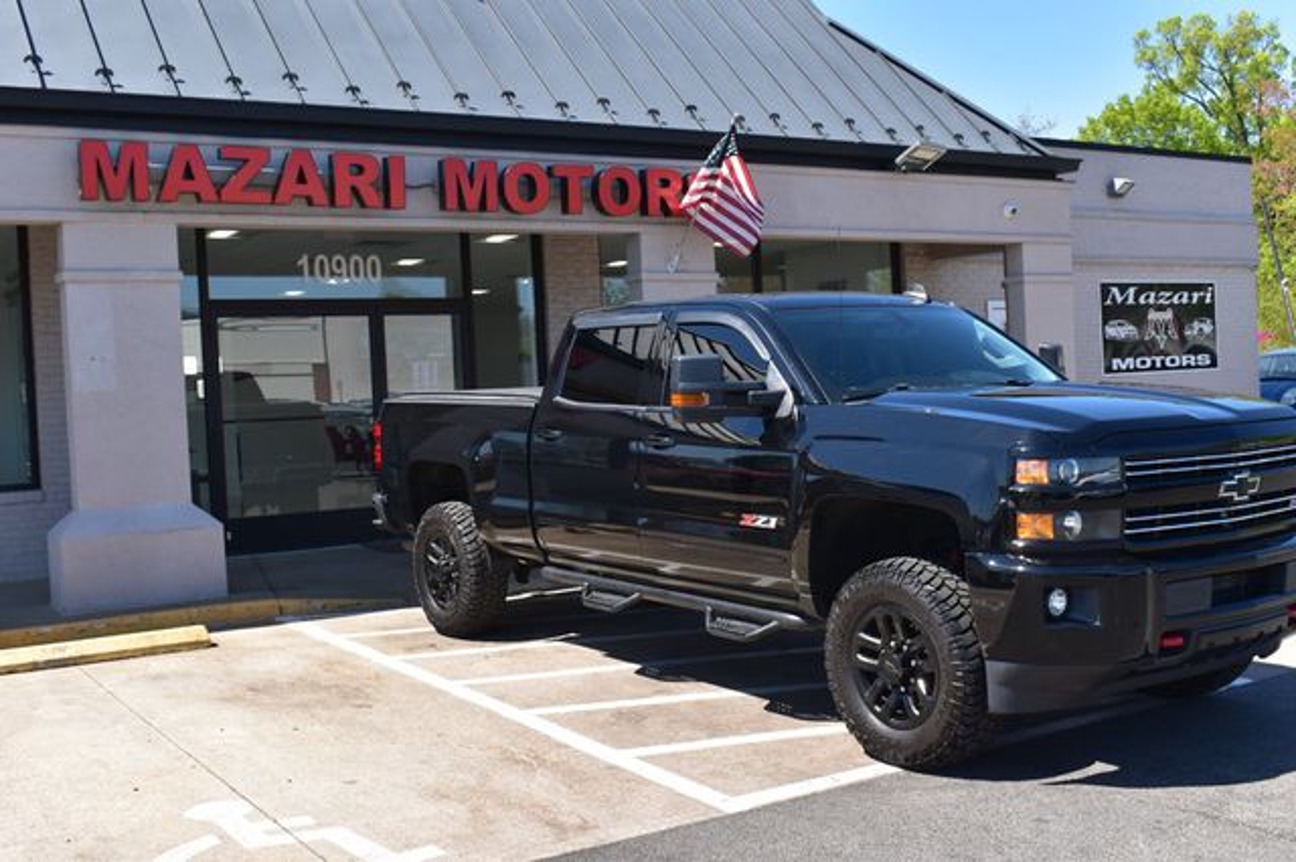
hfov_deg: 49.6
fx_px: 1403
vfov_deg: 34.2
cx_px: 648
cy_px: 431
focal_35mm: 39
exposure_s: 1/400
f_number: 11
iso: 400
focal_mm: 26
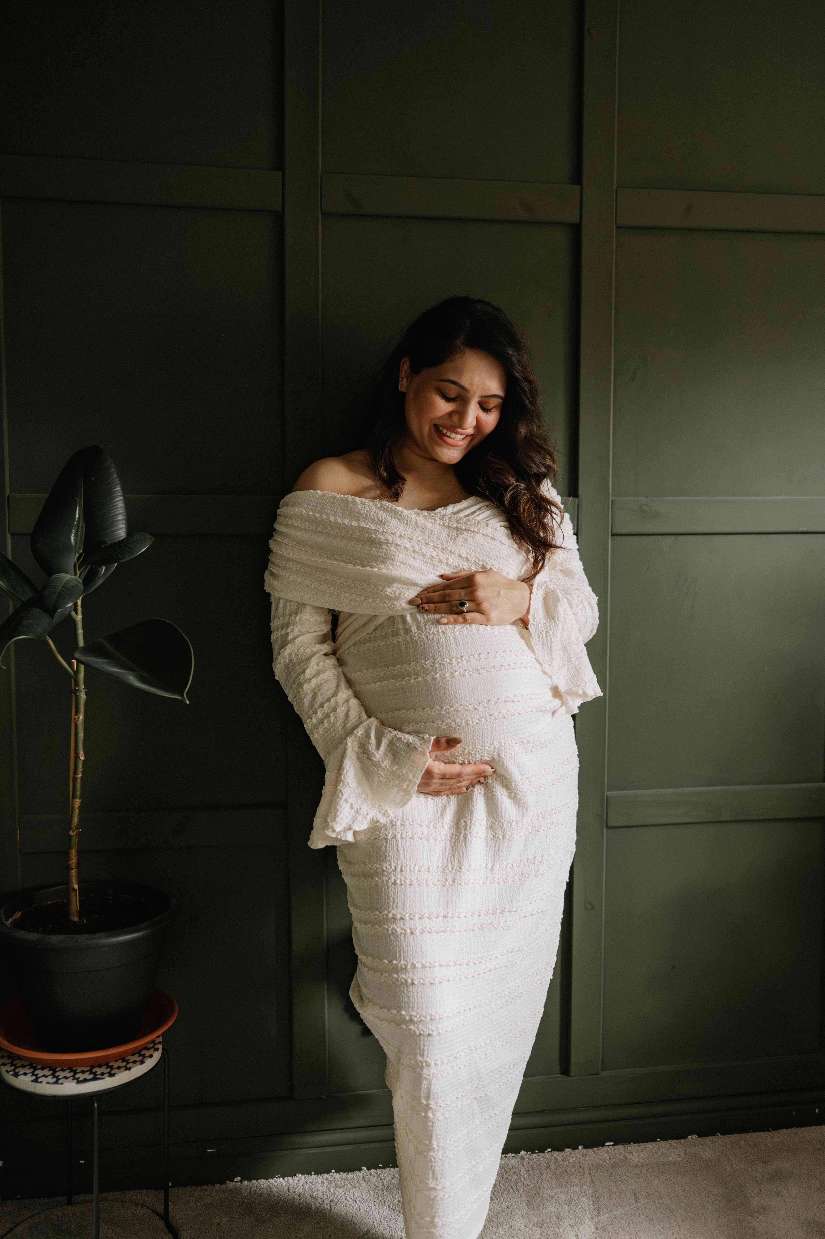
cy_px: 620
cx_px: 412
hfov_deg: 37.8
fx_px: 1205
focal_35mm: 35
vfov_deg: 54.5
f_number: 2.2
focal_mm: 35
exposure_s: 1/250
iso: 2500
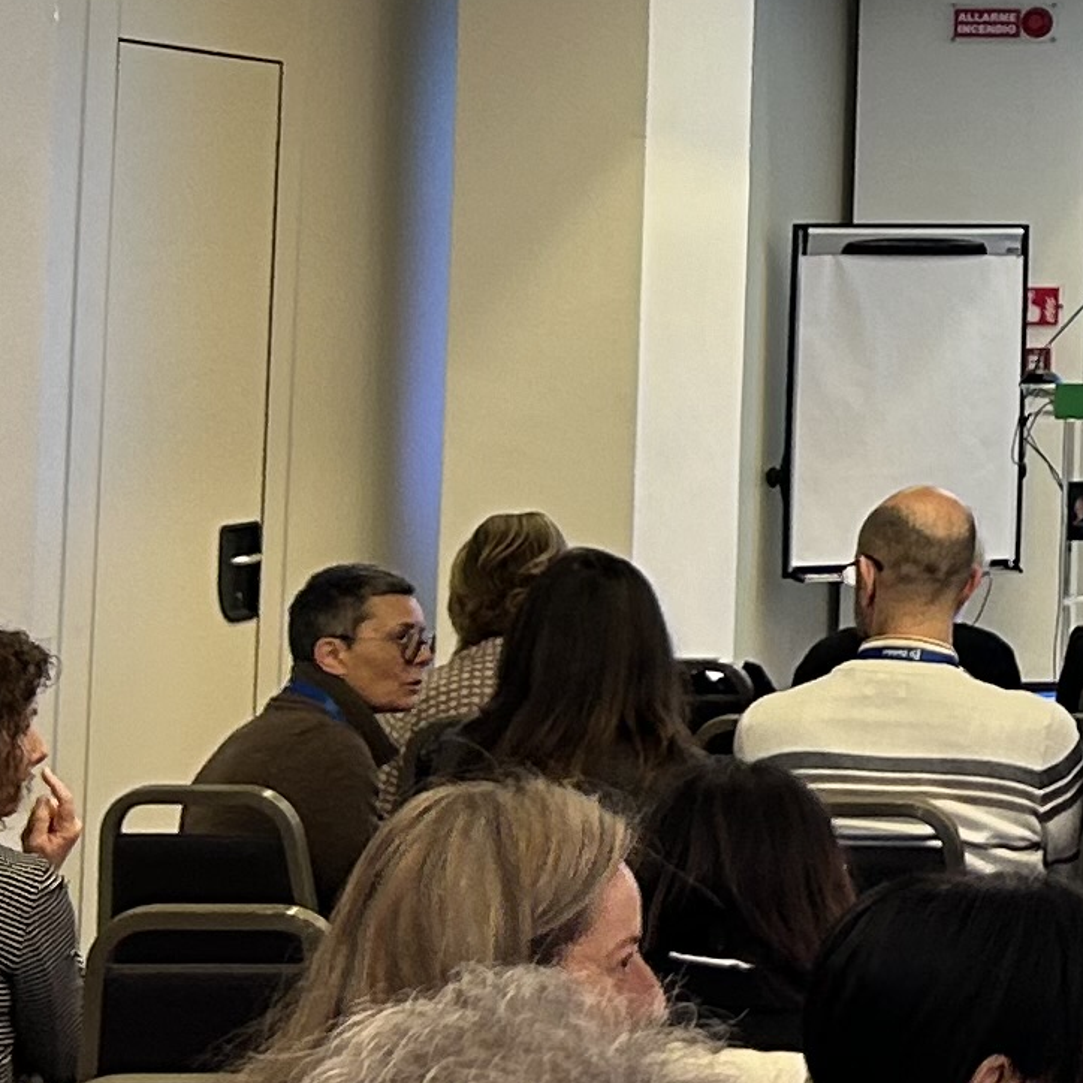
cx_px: 1976
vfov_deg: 13.4
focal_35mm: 128
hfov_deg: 12.4
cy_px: -81
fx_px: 4531
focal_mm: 5.7
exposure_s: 1/50
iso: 100
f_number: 1.5
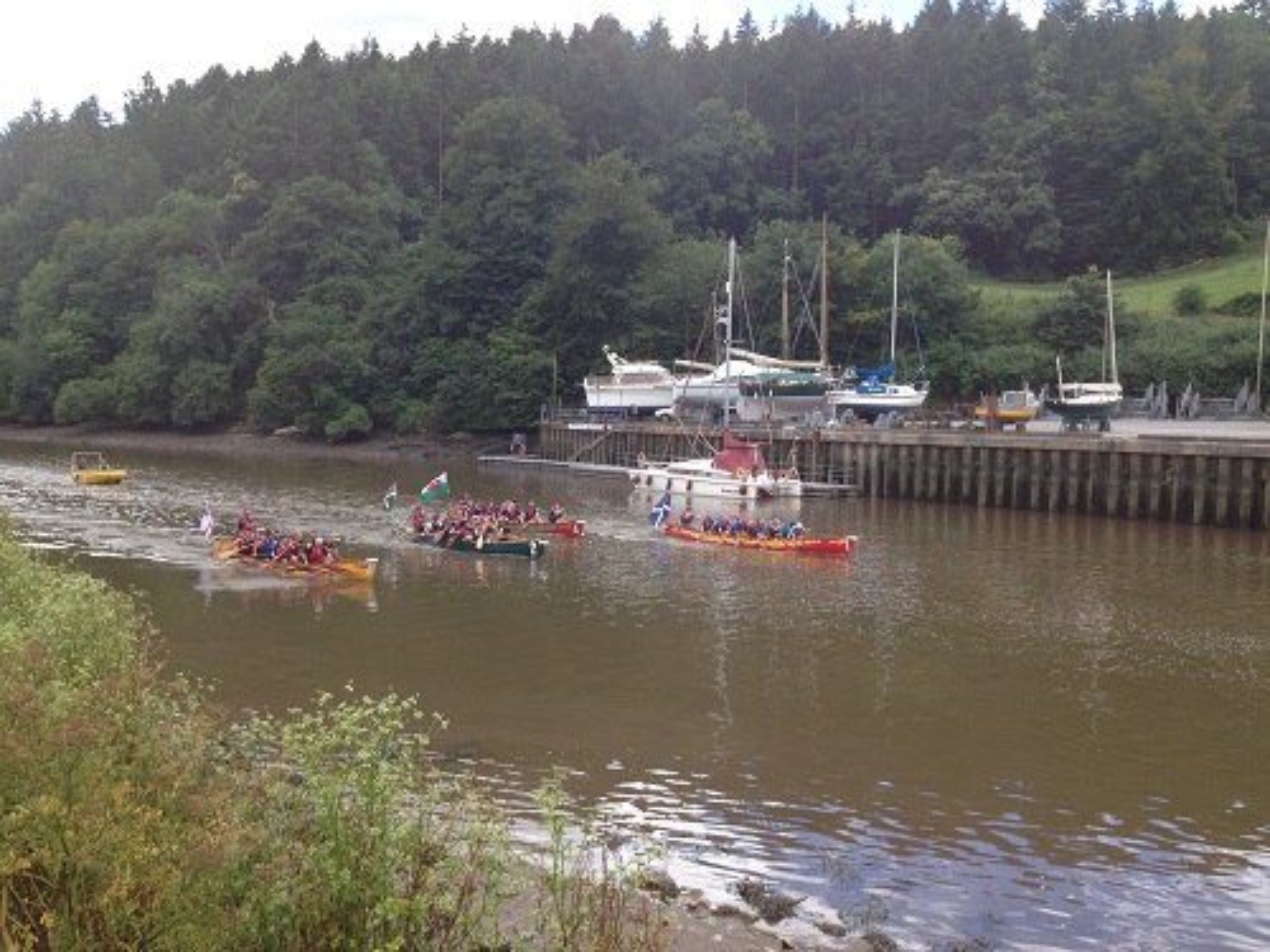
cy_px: 476
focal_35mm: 35
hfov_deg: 52.6
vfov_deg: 40.7
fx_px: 1284
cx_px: 635
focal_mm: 4.28
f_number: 2.4
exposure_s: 1/511
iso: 50
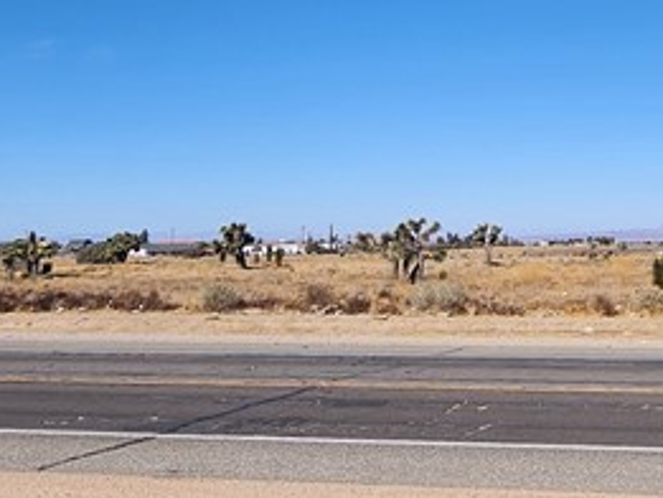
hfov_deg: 33.7
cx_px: 686
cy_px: 61
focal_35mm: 51
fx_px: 977
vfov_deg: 27.7
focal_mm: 1.74
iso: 32
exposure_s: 1/2038
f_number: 2.2
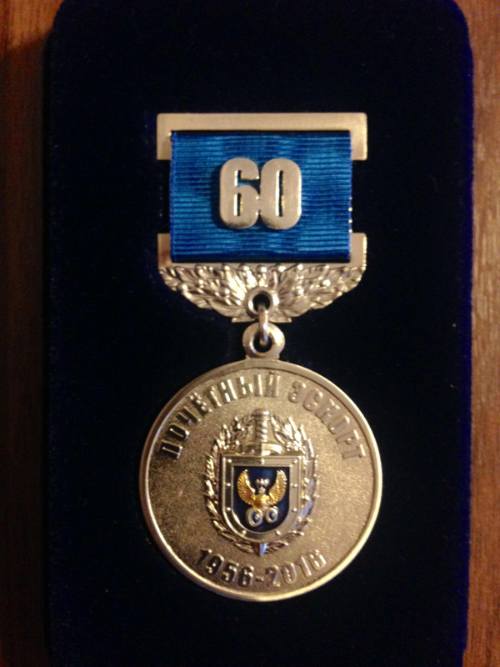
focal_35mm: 33
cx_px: 250
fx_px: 636
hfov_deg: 42.9
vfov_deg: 55.4
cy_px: 334
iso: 250
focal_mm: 4.12
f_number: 2.4
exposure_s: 1/20
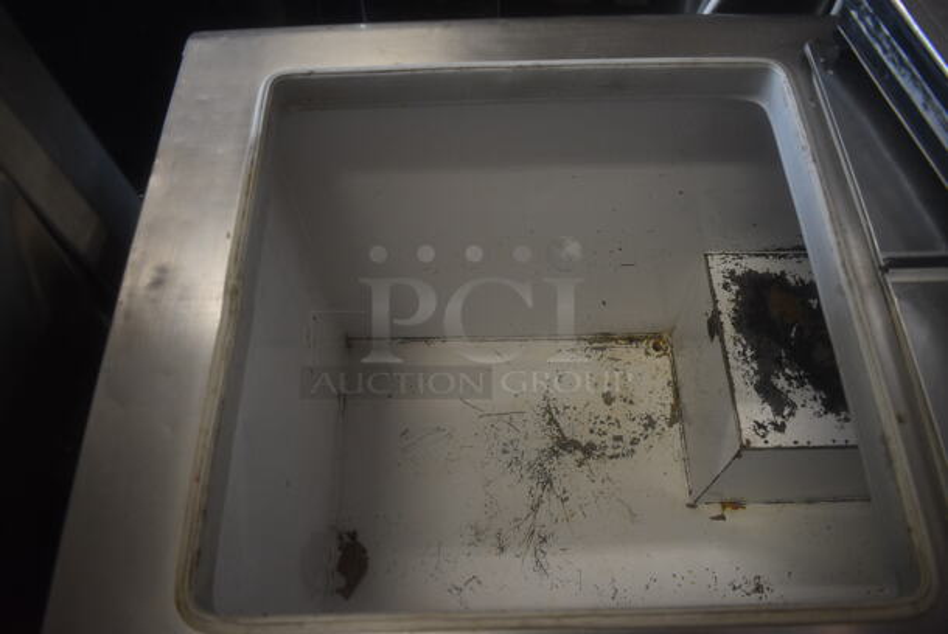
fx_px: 712
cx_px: 474
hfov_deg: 67.3
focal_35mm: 27
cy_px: 317
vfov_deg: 48.0
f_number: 3.5
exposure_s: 1/125
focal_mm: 18
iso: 900
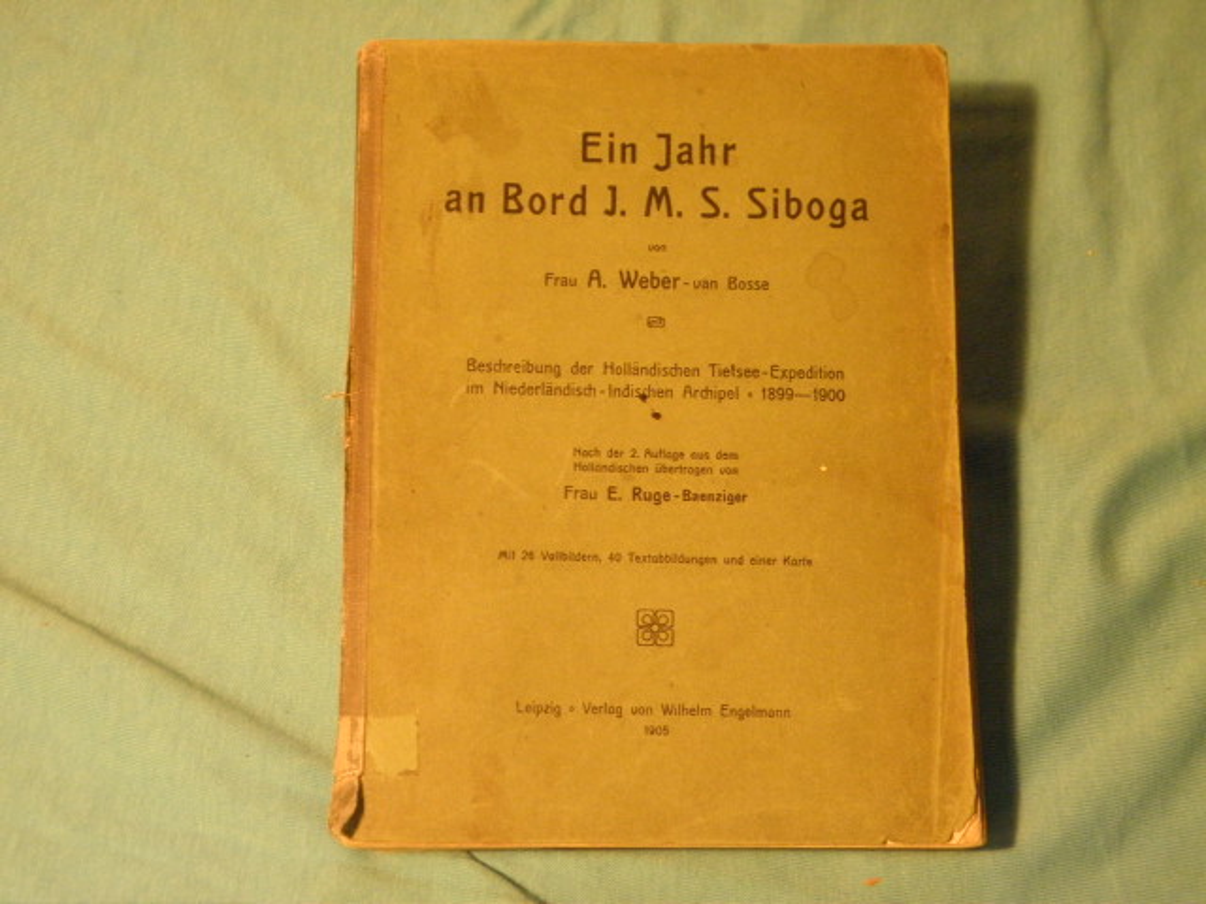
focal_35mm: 54
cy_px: 452
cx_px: 603
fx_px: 1881
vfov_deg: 27.0
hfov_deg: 35.5
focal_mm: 9.7
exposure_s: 1/8
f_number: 4.1
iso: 400
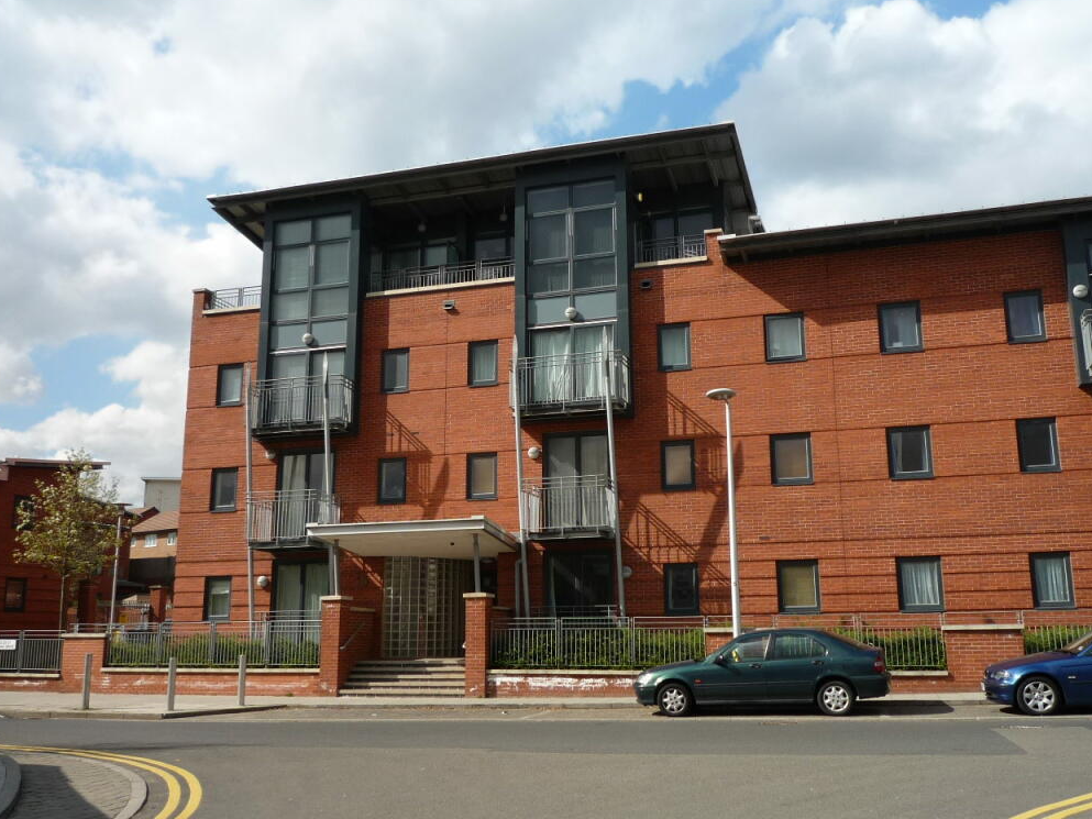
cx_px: 551
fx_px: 1041
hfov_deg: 55.3
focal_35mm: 33
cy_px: 414
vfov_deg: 43.0
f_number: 4
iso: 100
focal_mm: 4.4
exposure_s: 1/640
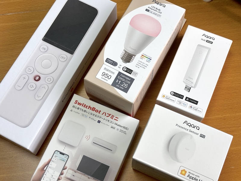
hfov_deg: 36.8
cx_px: 120
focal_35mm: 52
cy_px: 90
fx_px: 362
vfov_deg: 28.0
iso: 32
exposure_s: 1/50
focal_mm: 5.96
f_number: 1.6
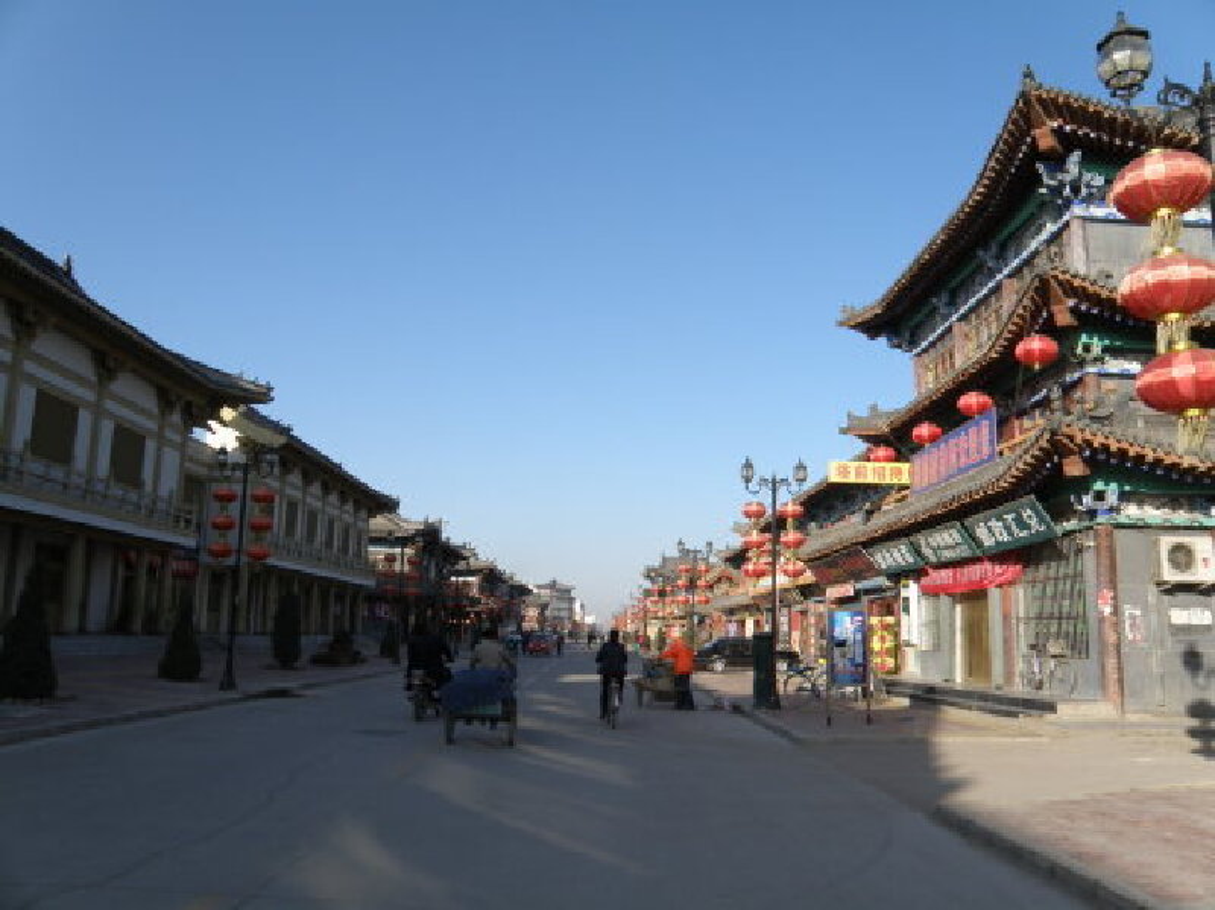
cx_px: 608
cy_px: 455
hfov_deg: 67.3
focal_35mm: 26
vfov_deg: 53.0
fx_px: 912
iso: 64
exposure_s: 1/200
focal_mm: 4.6
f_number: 5.6
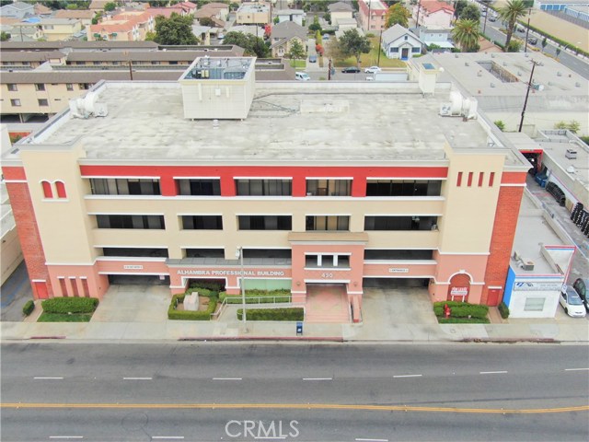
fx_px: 596
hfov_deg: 52.6
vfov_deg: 40.7
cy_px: 221
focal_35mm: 35
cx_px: 294
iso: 100
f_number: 3.3
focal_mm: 5.94
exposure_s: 1/160
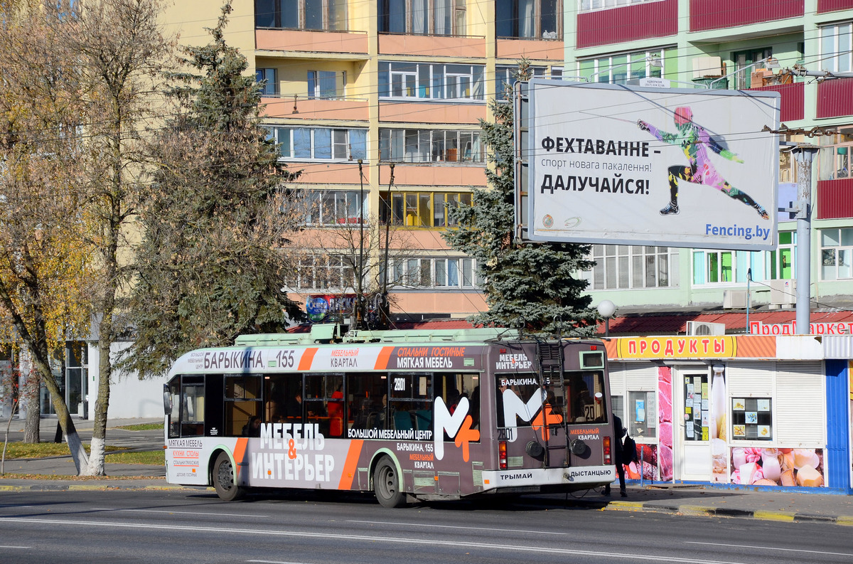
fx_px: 3544
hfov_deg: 13.7
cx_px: 426
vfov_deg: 9.1
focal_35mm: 150
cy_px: 282
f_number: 10
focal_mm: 100
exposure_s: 1/400
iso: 100
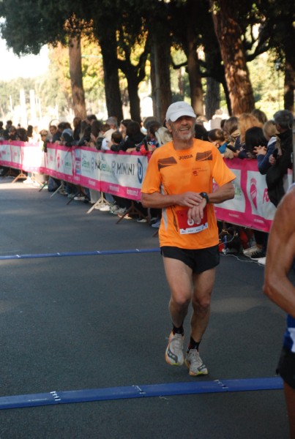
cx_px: 148
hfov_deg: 11.5
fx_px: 1467
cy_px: 220
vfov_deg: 17.0
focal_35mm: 120
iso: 1000
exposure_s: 1/320
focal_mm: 80
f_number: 5.6
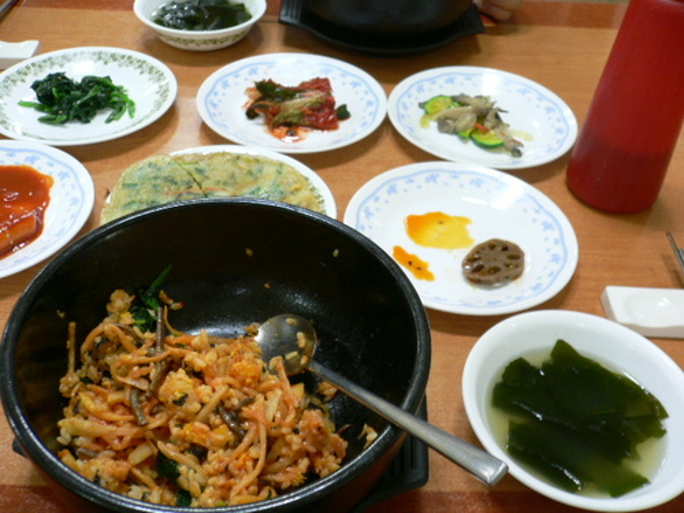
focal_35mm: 35
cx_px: 342
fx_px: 692
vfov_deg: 40.7
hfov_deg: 52.6
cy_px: 256
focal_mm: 5.8
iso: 100
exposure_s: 1/8
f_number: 2.8
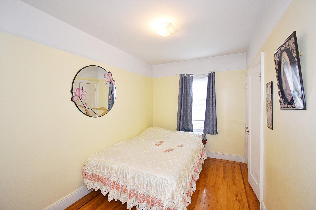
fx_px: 132
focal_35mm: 15
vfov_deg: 77.3
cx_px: 158
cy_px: 105
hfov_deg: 100.4
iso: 640
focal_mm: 10
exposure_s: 1/60
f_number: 4.5
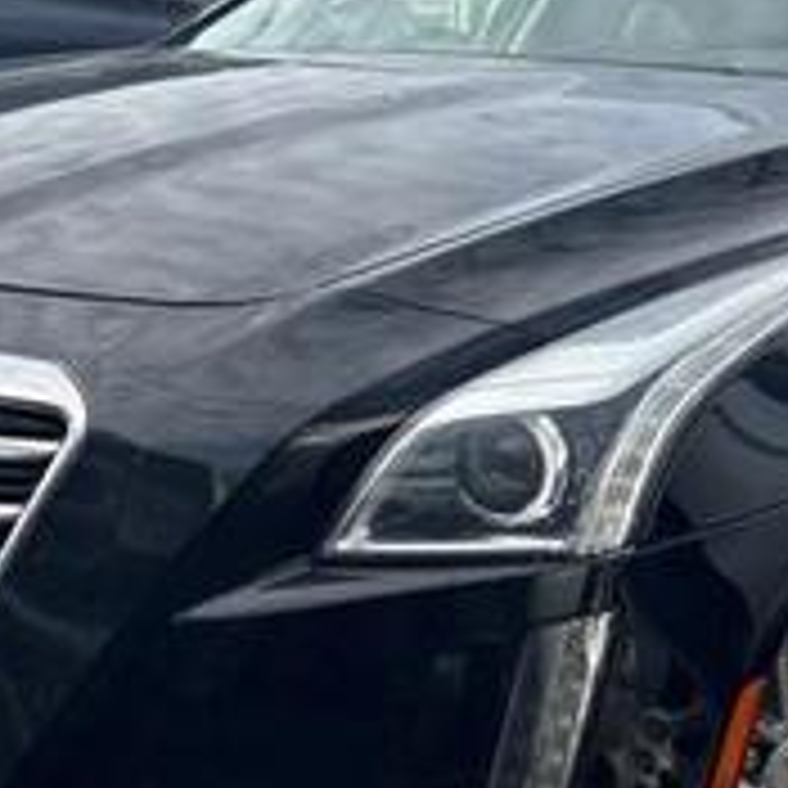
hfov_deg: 26.1
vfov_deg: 26.1
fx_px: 1700
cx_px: 437
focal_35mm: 66
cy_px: 419
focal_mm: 5.96
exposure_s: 1/1848
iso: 64
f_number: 1.6
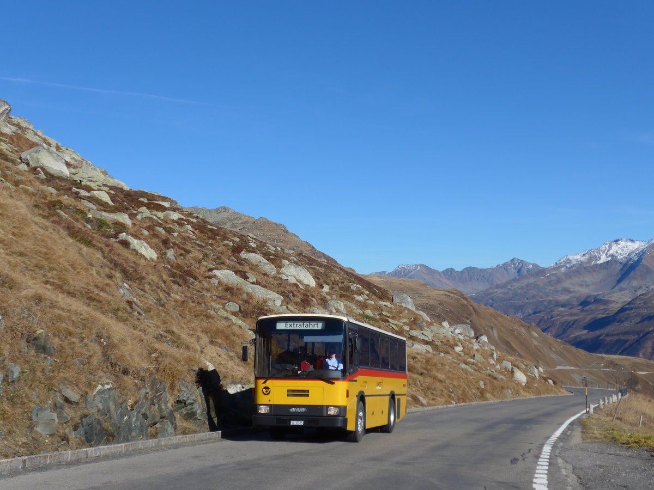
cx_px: 327
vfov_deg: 26.6
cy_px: 245
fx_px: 1039
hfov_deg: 34.9
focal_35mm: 55
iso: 80
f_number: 3.4
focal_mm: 11.3
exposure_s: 1/1600
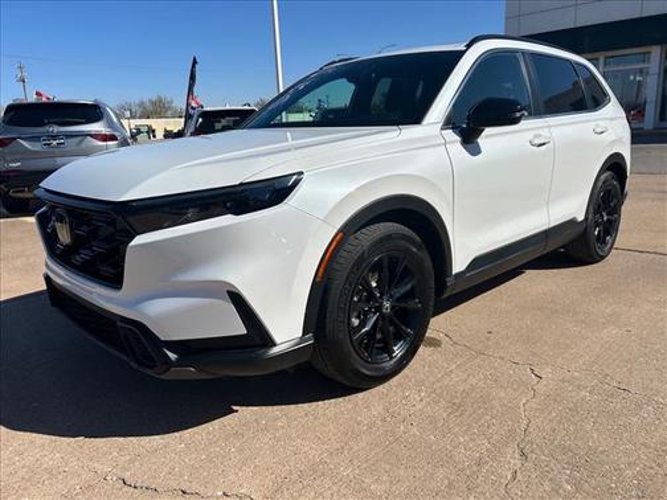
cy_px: 250
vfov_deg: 53.1
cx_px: 334
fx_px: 501
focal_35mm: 26
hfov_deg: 67.3
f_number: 1.5
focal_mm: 5.7
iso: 50
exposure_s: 1/8696
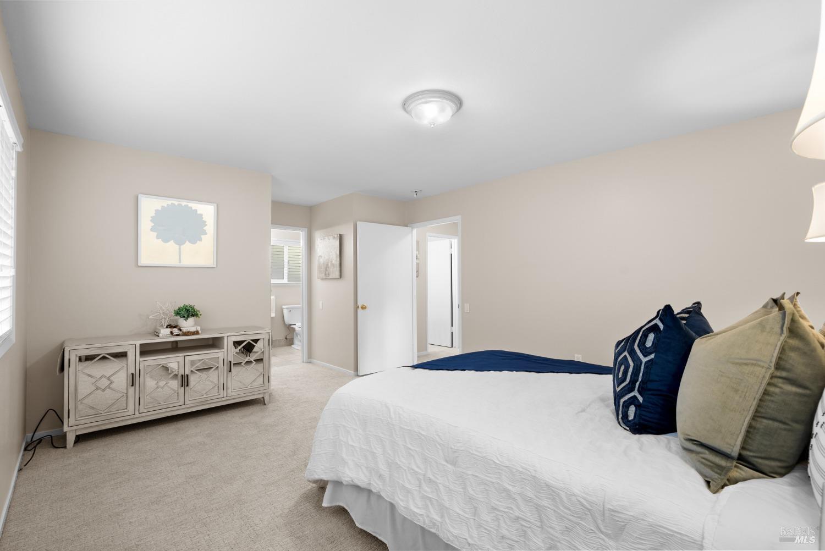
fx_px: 367
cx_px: 412
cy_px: 276
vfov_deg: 73.8
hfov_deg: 96.7
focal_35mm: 16
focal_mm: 16
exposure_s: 1/15
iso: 400
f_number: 8
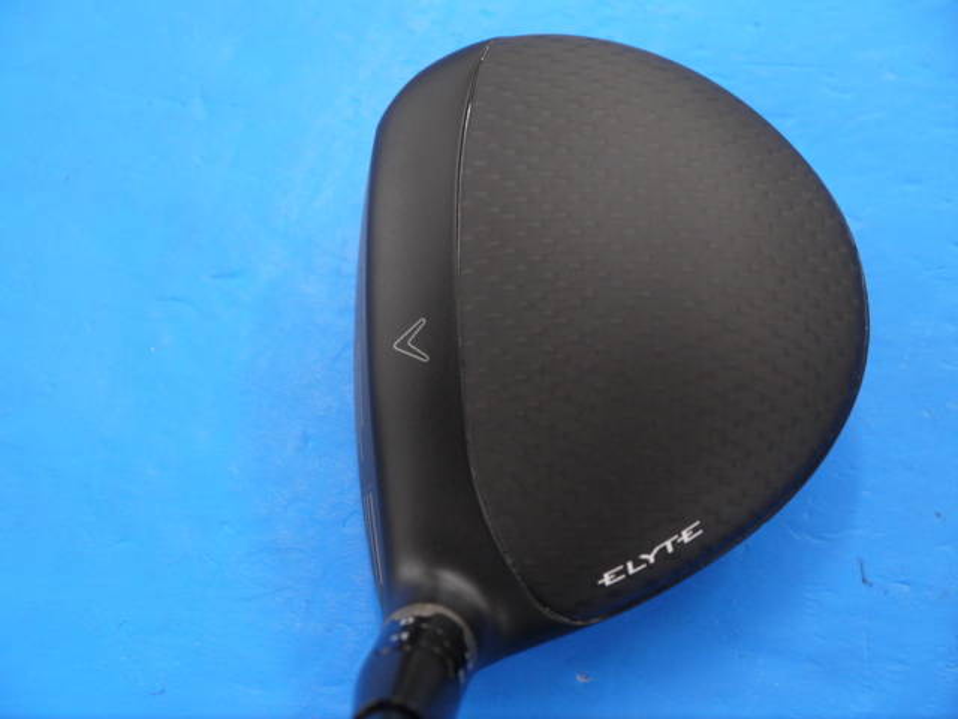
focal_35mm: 78
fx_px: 2159
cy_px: 360
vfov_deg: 18.9
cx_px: 479
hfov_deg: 25.0
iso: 640
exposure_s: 1/80
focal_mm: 39
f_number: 5.5
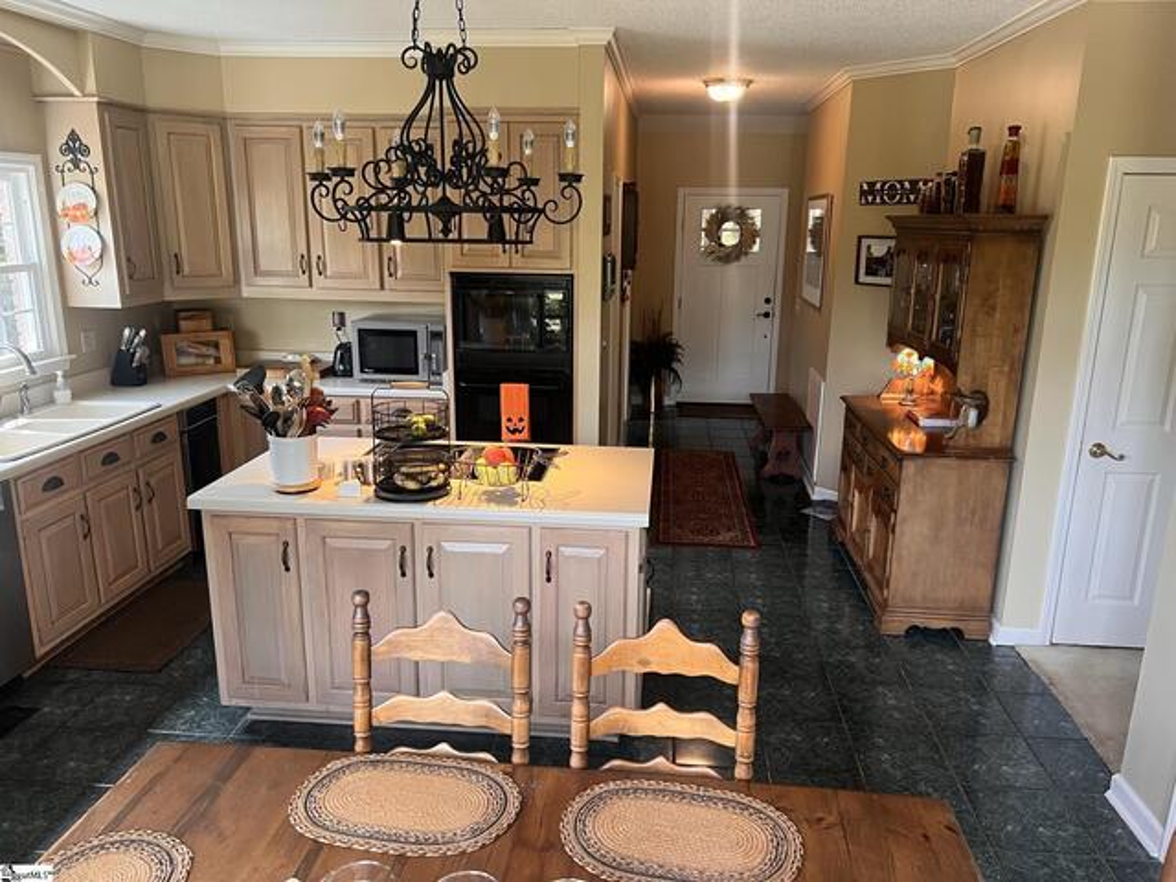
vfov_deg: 53.1
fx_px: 883
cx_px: 588
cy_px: 441
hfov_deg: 67.3
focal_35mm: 26
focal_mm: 5.7
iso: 125
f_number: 1.5
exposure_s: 1/60
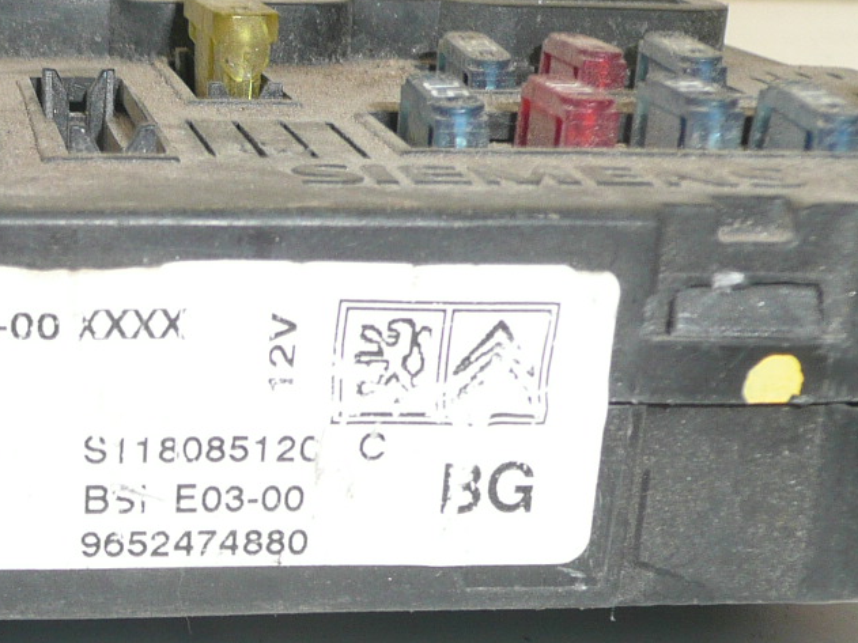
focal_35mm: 73
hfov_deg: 25.6
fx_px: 1809
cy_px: 536
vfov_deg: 19.9
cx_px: 39
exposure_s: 1/50
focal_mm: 4.6
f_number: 3.3
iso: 100
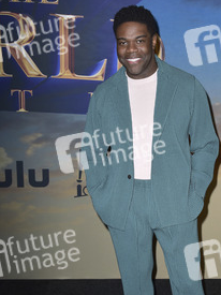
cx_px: 142
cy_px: 202
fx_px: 477
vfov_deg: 34.0
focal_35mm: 56
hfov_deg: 26.0
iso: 320
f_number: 6.3
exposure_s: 1/250
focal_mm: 40
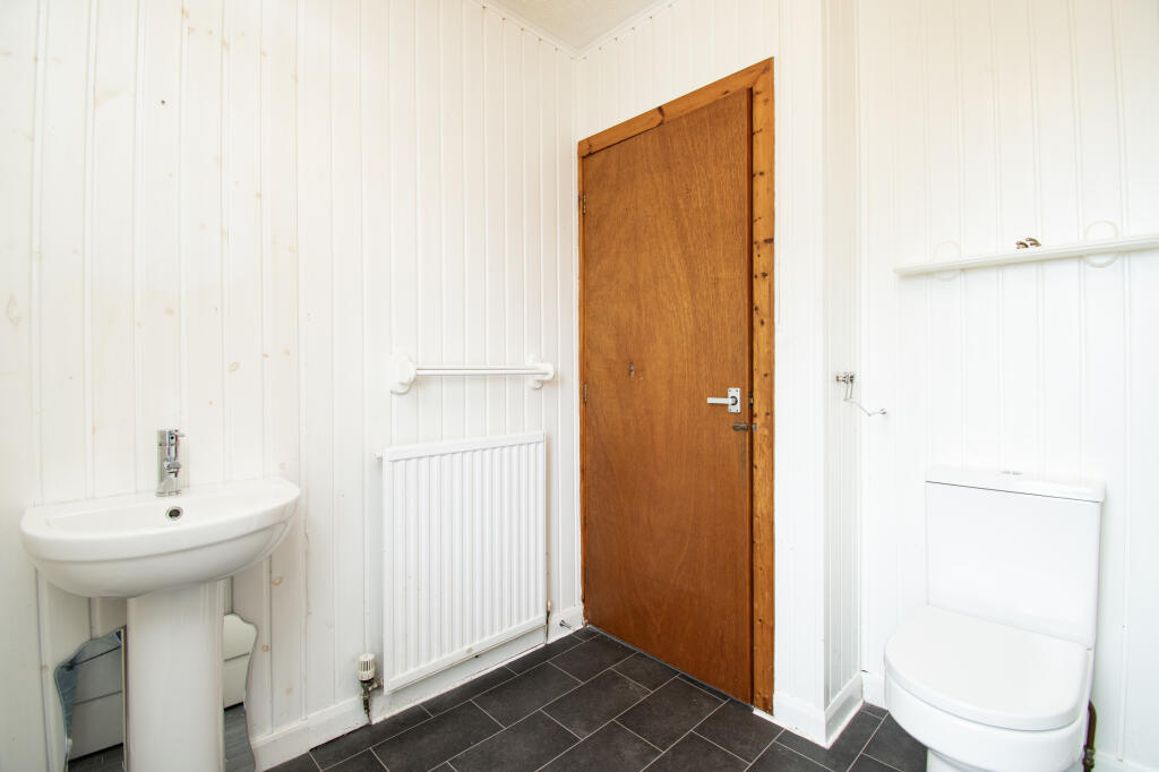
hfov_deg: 100.4
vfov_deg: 77.3
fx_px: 483
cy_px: 386
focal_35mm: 15
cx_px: 580
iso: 320
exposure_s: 1/8
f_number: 8
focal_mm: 10
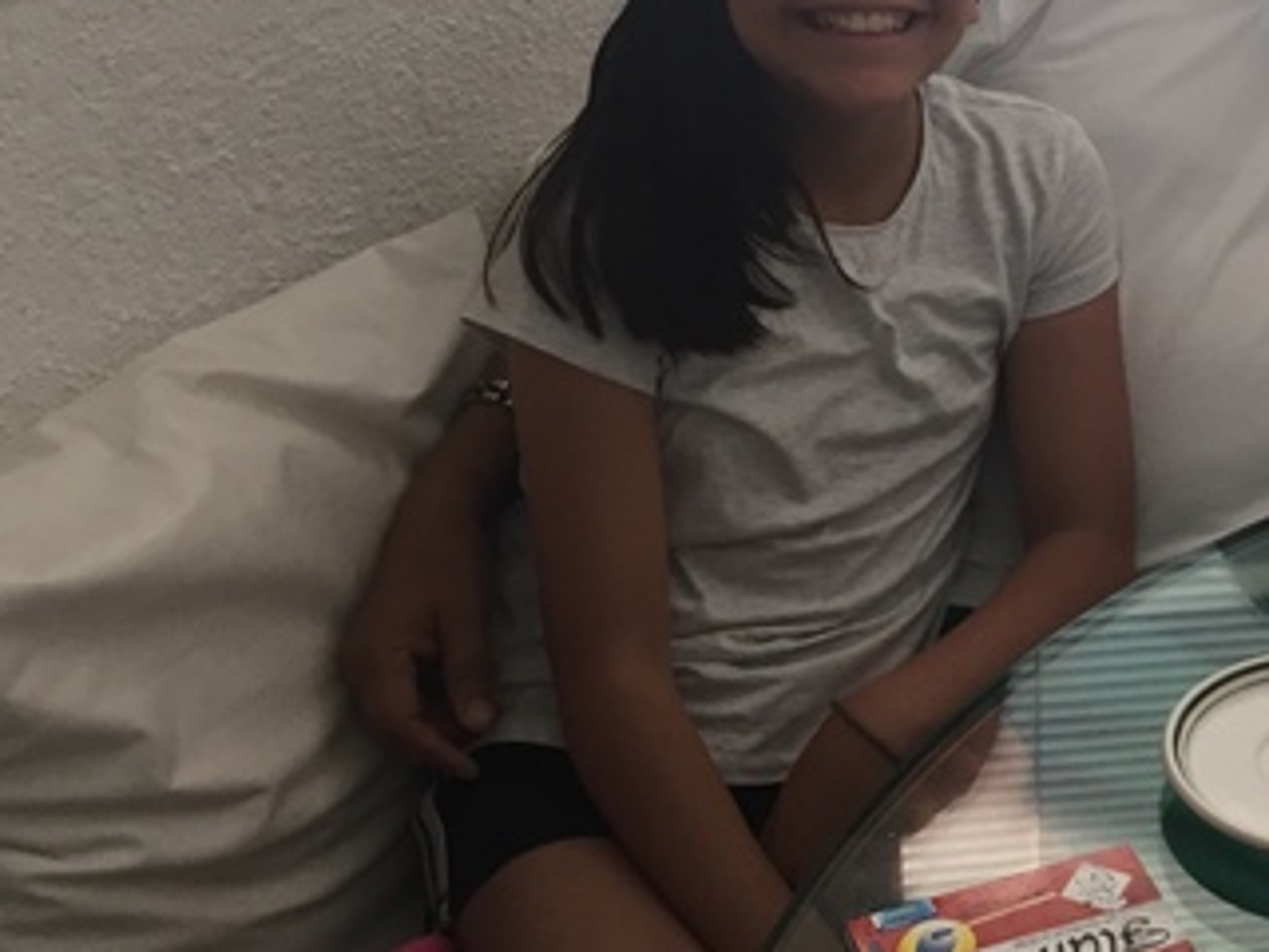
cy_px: 325
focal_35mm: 58
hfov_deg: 31.2
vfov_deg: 25.1
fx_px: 2126
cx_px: 1210
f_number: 2.2
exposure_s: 1/30
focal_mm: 4.15
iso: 40
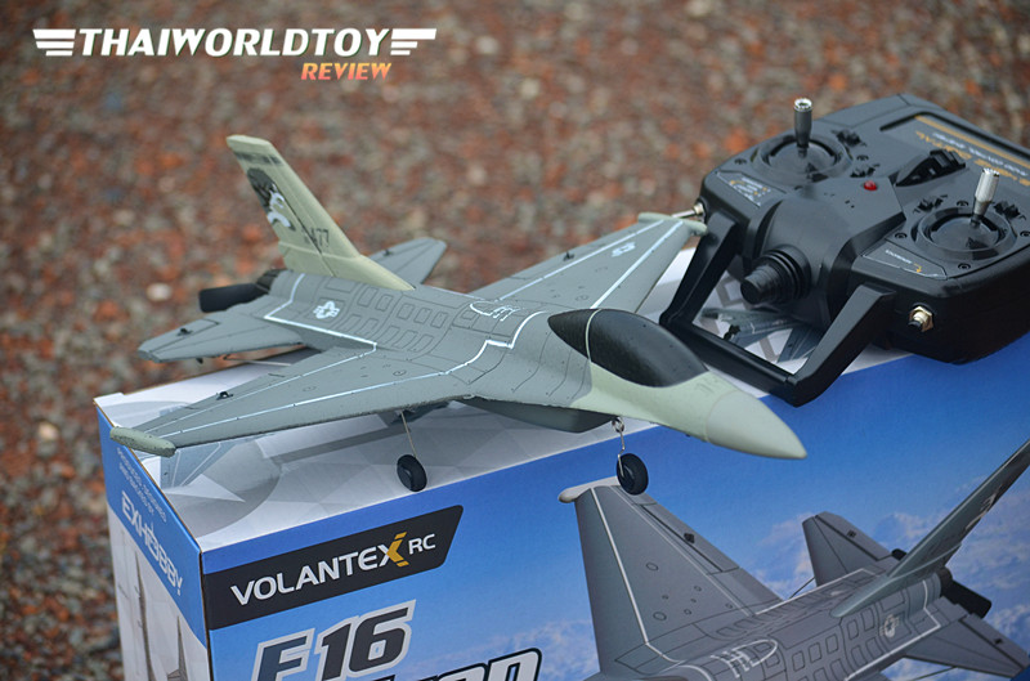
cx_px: 515
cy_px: 340
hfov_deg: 14.9
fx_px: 3938
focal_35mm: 138
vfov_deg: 9.9
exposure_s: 1/400
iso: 200
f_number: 5.6
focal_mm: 92
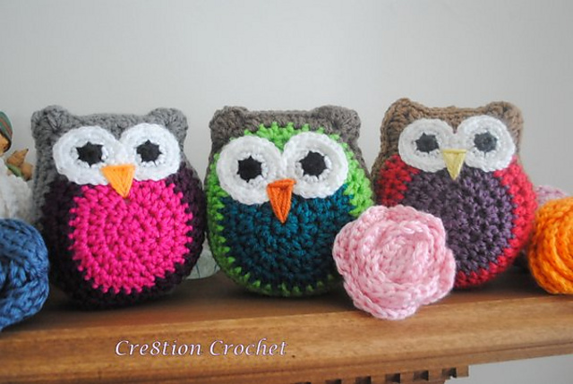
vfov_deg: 40.1
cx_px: 286
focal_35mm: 33
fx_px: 526
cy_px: 192
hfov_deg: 57.1
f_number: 4
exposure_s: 1/30
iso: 800
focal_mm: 22
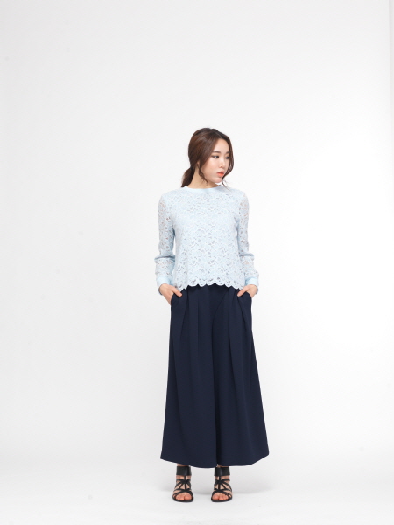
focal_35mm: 62
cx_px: 197
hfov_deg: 23.7
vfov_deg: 31.2
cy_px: 262
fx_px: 941
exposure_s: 1/250
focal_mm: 80
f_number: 9
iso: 100
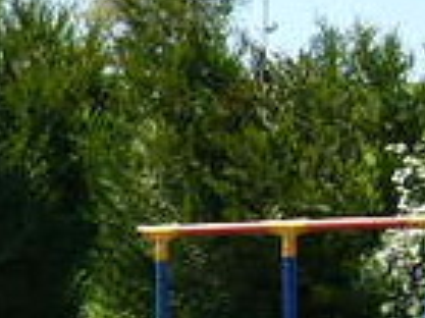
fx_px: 1816
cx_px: -264
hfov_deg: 12.5
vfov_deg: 9.9
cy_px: 358
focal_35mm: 148
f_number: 8
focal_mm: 5.8
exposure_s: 1/125
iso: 100
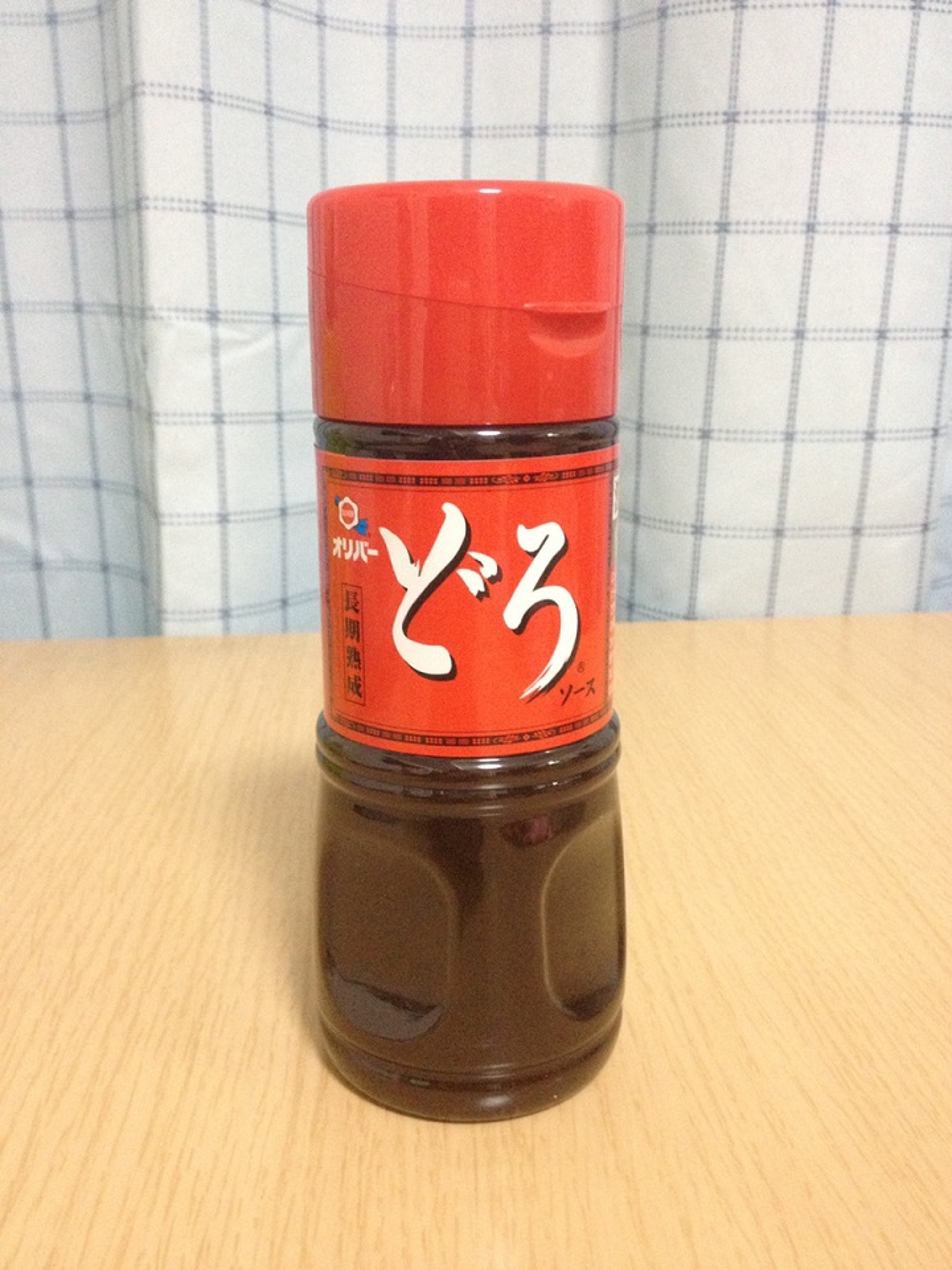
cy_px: 635
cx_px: 476
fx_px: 1283
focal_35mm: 35
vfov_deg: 52.6
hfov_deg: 40.7
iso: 400
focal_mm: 4.28
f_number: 2.4
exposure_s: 1/17
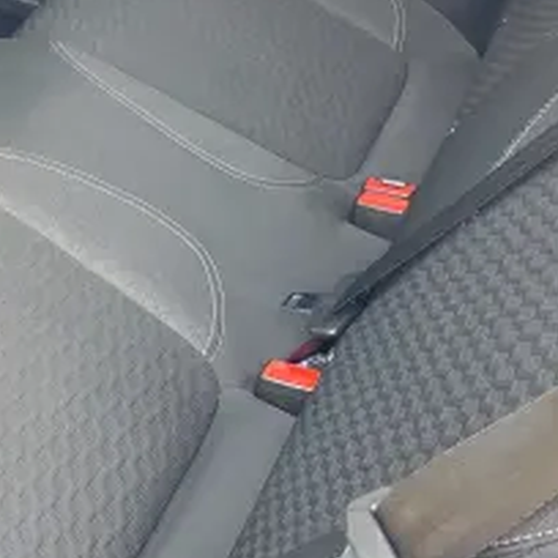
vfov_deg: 23.5
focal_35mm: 72
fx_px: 1313
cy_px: 74
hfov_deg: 21.3
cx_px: -202
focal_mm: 4.25
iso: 100
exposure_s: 1/121
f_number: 1.8
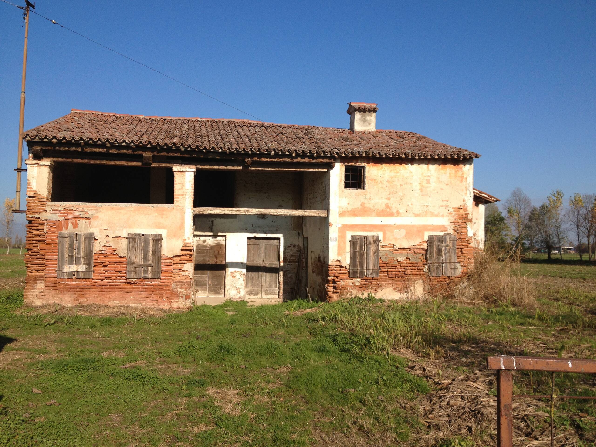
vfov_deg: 40.7
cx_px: 298
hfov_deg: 52.6
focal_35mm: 35
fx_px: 603
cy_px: 224
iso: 50
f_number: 2.4
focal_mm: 4.28
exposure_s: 1/2045
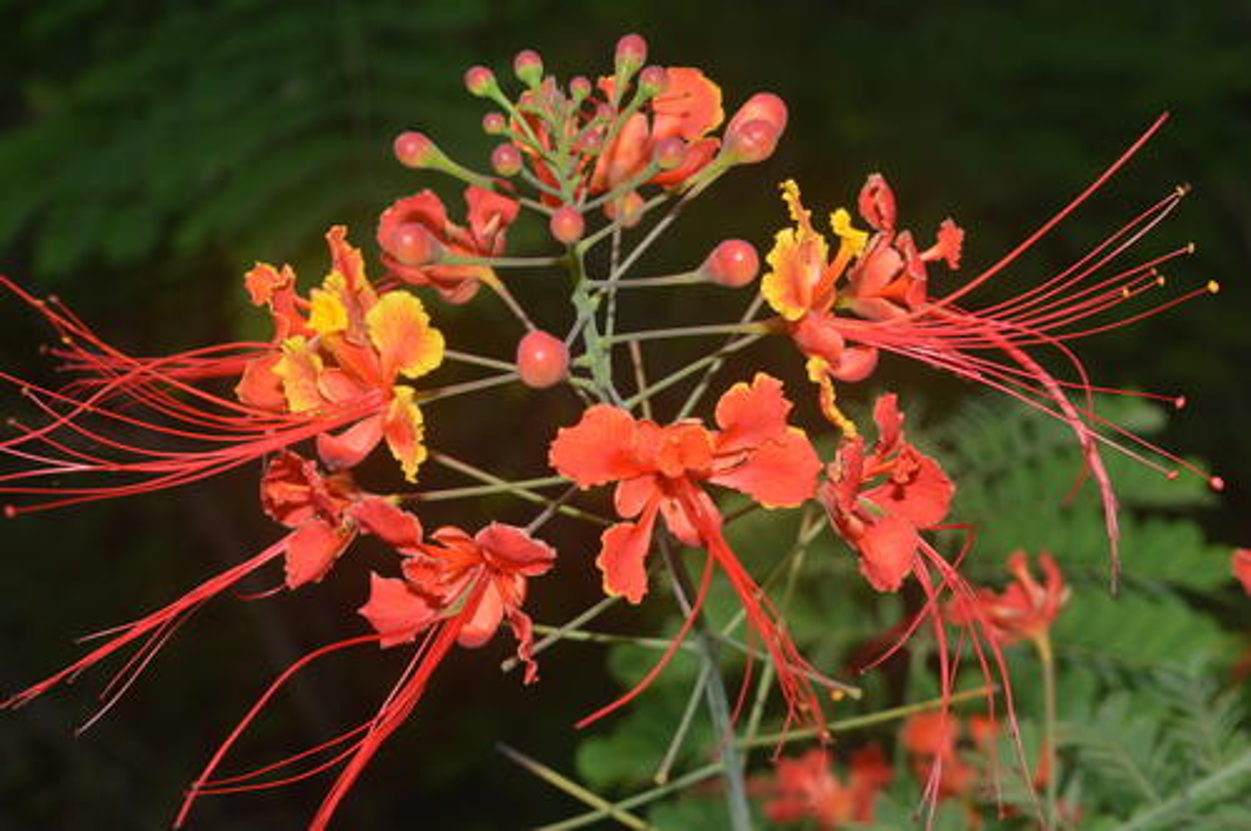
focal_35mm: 78
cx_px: 626
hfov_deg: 26.0
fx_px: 2707
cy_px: 416
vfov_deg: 17.4
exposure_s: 1/125
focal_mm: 52
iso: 100
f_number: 11
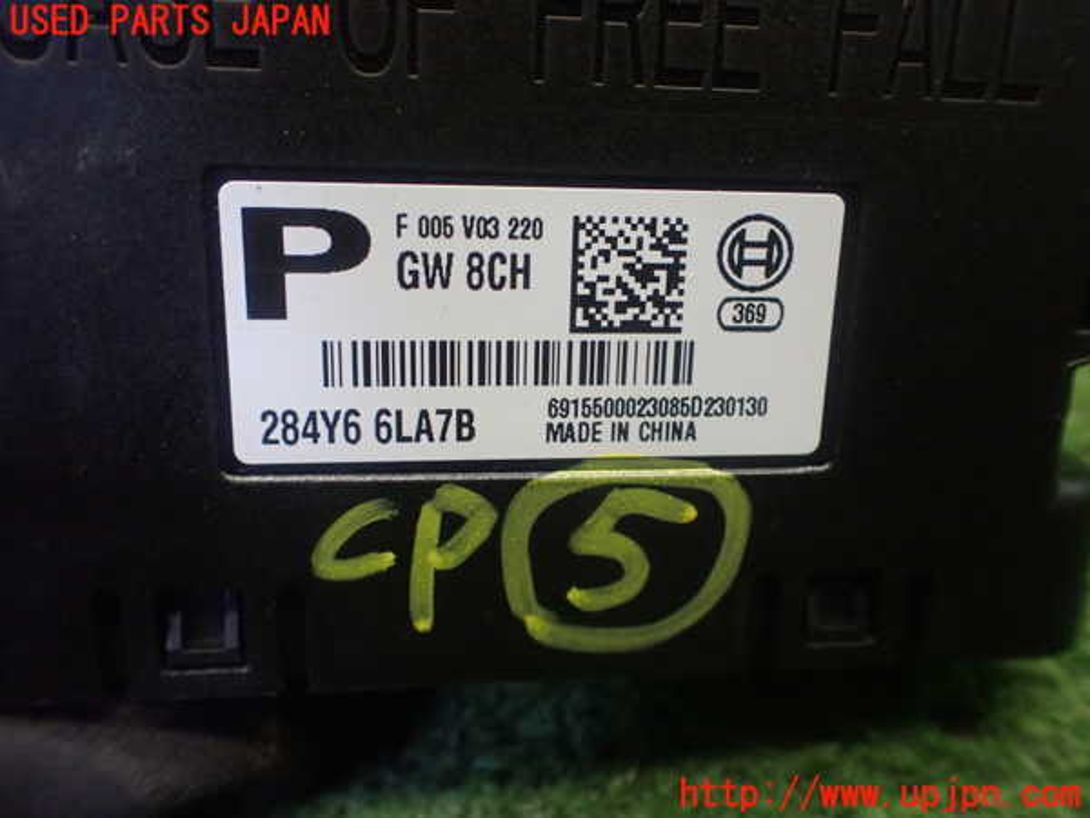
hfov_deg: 60.0
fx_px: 945
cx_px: 545
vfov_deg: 46.8
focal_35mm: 30
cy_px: 409
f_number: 2.3
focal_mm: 5.4
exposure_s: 1/125
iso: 640
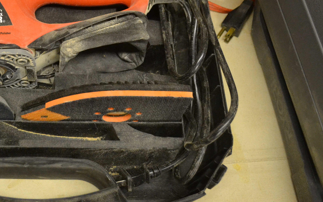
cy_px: 25
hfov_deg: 33.8
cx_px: 77
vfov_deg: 21.6
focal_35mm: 59
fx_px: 519
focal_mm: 20
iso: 2500
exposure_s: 1/60
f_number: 3.8
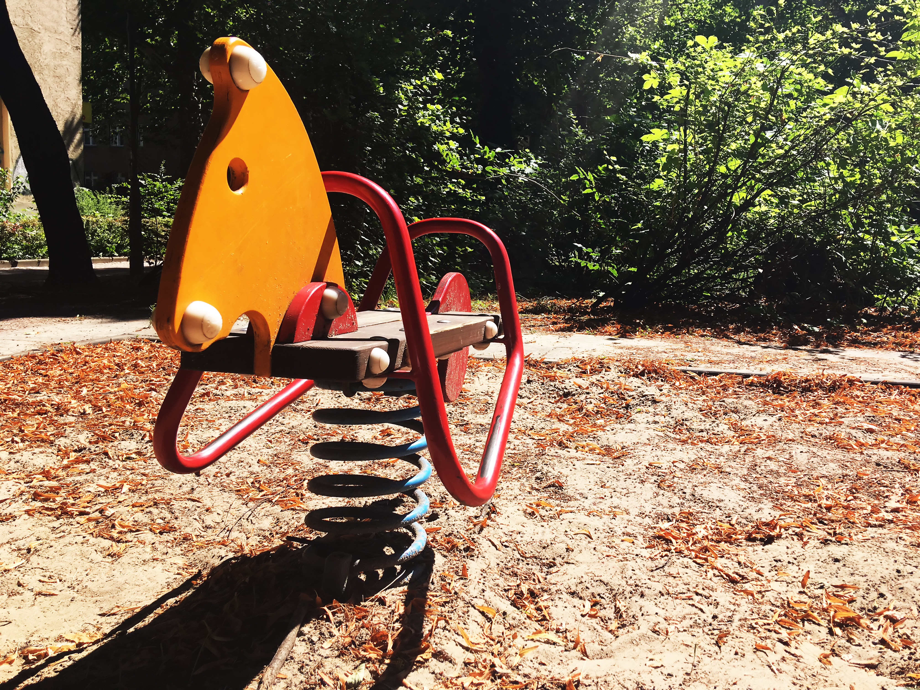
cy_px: 345
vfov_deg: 48.2
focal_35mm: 29
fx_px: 771
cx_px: 460
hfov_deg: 61.7
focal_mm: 4.15
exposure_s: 1/950
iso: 25
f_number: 2.2
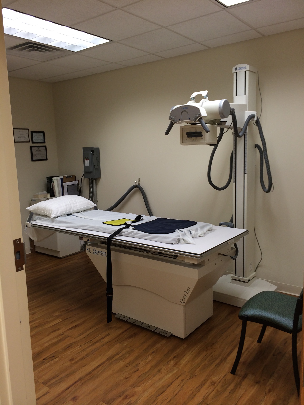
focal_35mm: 30
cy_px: 202
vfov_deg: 60.0
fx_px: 351
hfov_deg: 46.8
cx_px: 152
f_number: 2.2
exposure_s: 1/30
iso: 50
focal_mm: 4.12
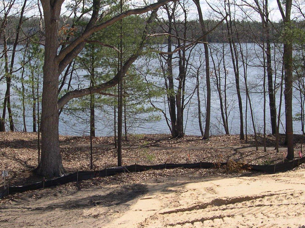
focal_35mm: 59
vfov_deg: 24.8
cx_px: 111
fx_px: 520
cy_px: 107
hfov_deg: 32.5
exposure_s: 1/170
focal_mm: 8
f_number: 7.6
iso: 100
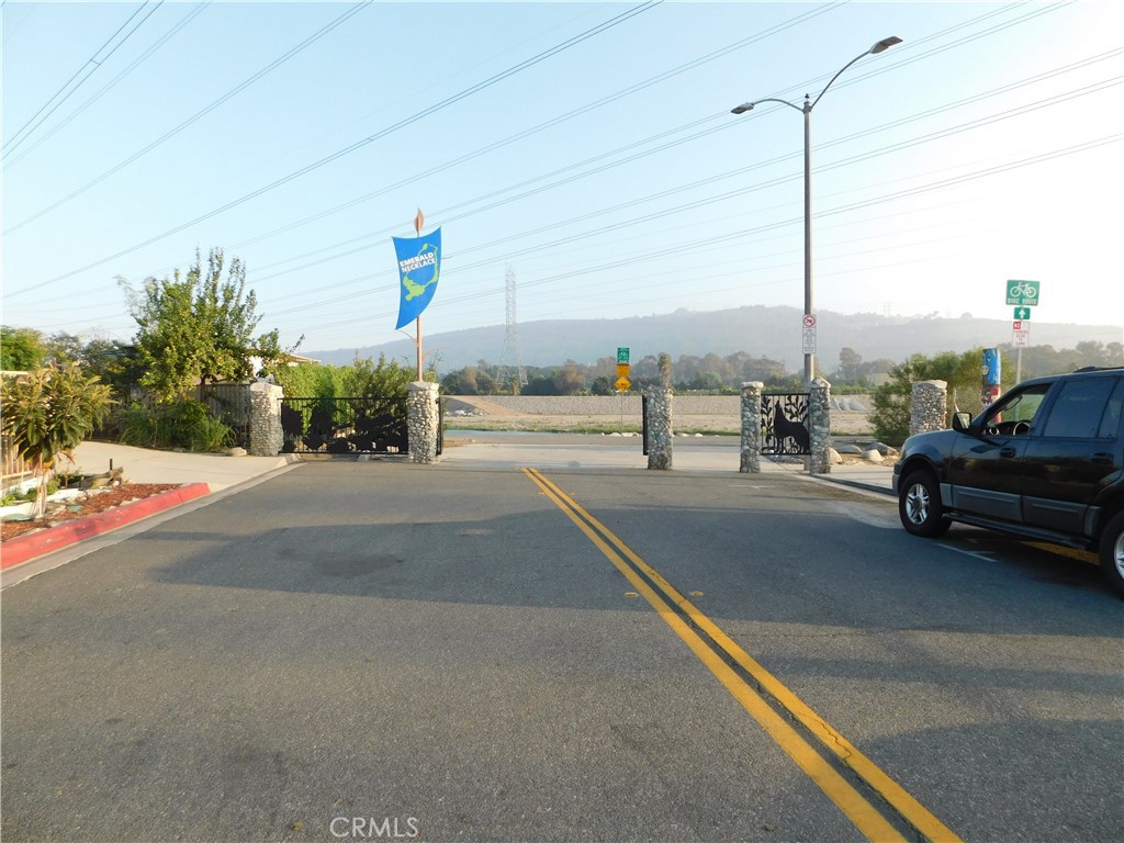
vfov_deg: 58.9
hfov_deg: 73.9
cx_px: 562
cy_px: 422
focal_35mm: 23
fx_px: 747
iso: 125
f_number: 3
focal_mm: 4
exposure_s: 1/400
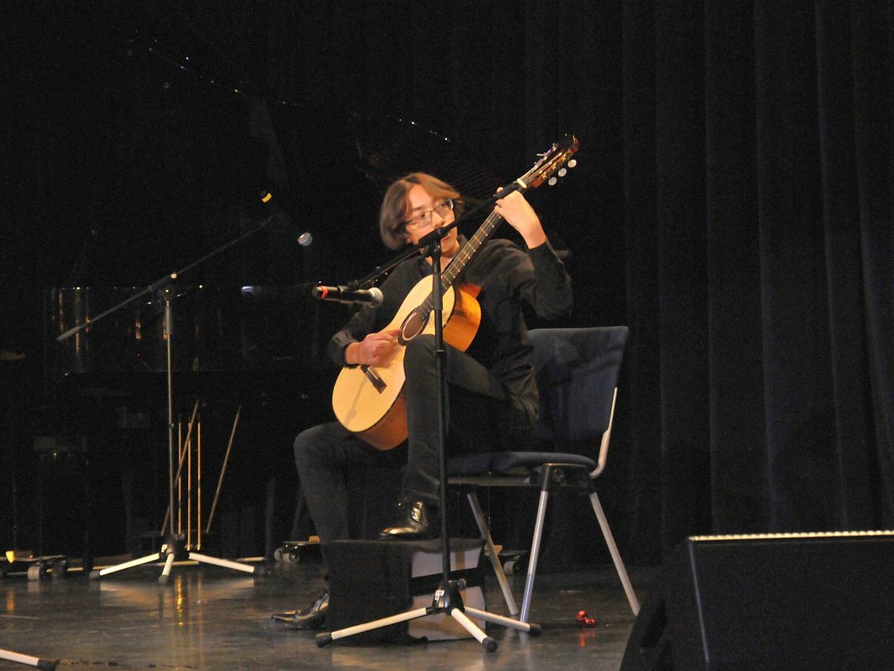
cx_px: 456
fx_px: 3384
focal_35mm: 131
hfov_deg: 15.0
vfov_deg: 11.3
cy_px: 335
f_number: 7.1
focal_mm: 80
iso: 3200
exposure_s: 1/60
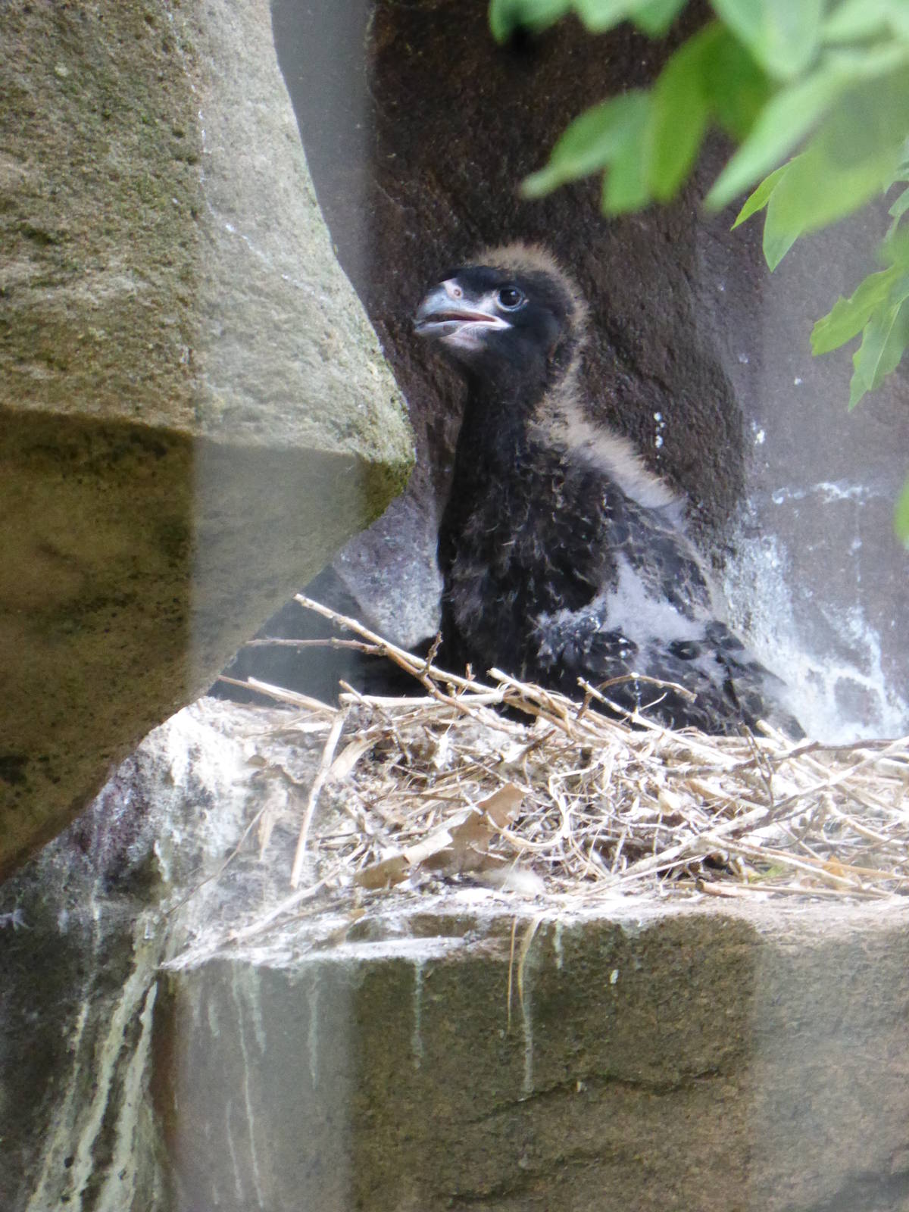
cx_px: 454
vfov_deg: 4.4
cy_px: 606
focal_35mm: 451
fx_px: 15791
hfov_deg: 3.3
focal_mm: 73.1
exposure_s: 1/50
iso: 800
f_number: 6
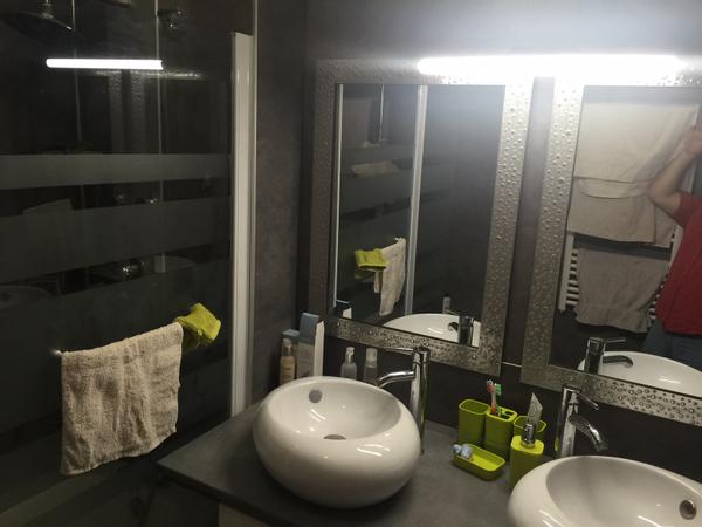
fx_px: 588
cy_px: 264
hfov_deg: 61.7
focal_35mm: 29
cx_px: 351
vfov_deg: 48.2
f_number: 2.2
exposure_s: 1/33
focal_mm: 4.15
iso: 64
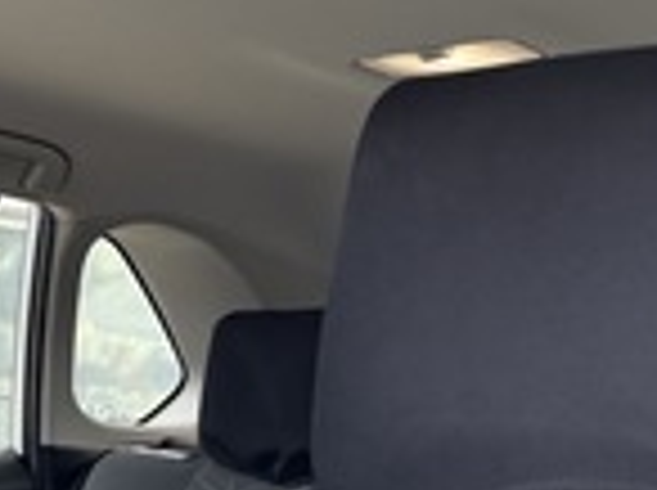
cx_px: -148
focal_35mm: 75
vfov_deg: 19.4
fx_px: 1421
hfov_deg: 23.6
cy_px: 92
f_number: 1.6
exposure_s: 1/121
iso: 80
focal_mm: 5.96
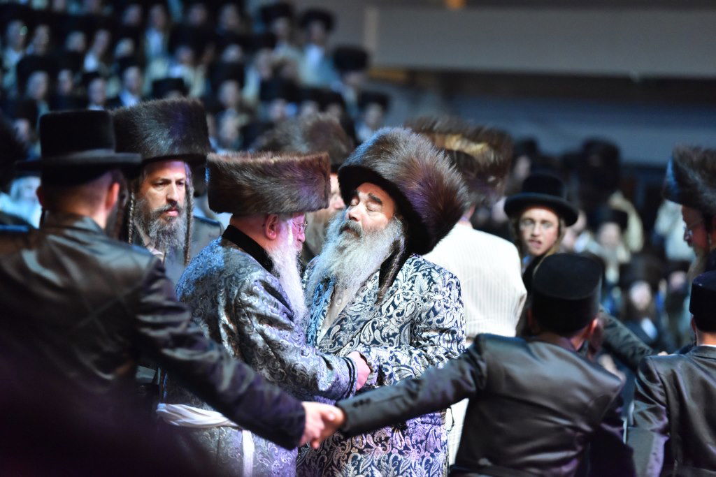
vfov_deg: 8.3
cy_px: 238
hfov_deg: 12.5
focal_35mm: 165
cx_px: 358
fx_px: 3282
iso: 3200
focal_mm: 165
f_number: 2.8
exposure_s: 1/160
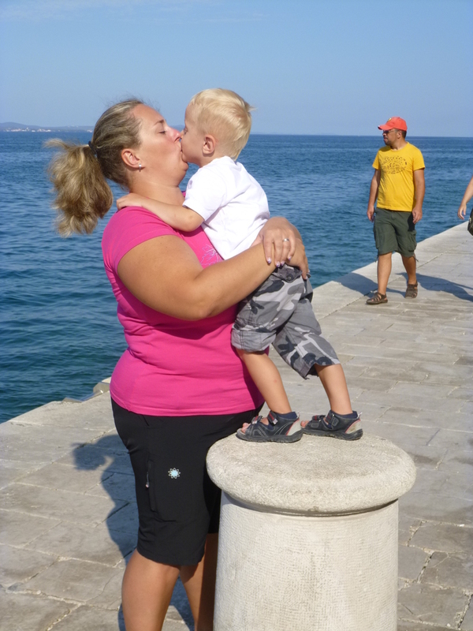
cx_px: 236
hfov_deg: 28.0
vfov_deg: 36.8
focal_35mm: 52
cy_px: 316
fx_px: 947
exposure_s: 1/800
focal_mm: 9.2
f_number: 4.1
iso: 100
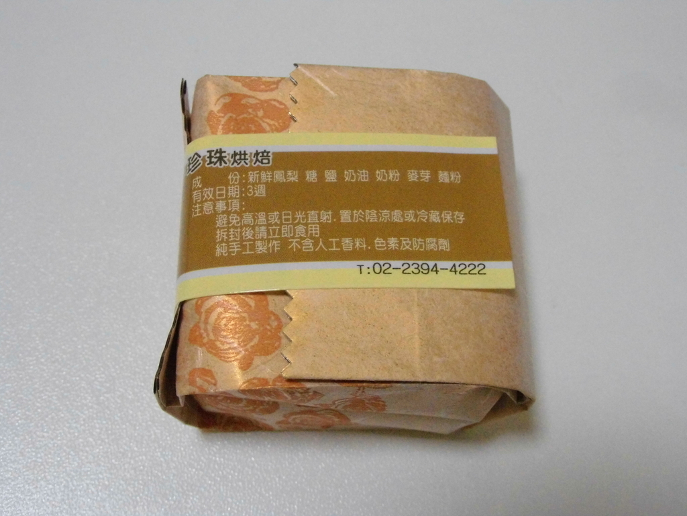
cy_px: 258
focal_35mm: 41
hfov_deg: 45.8
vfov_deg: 35.1
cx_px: 344
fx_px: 814
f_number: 3.7
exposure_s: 1/125
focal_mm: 7.28
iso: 640
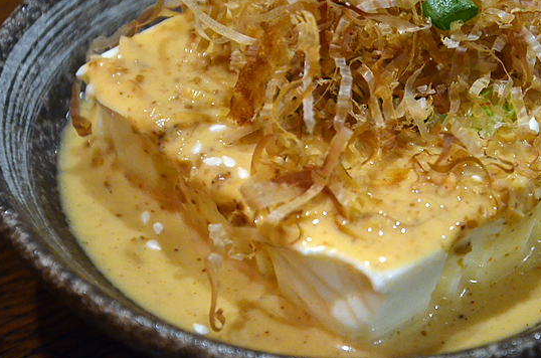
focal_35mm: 190
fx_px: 2845
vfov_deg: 7.2
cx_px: 376
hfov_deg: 10.8
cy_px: 124
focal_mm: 85
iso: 3200
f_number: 5.6
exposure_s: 1/30
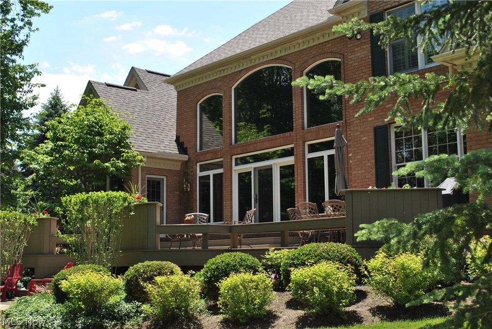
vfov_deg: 28.1
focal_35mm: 48
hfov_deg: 41.1
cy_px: 164
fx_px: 657
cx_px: 246
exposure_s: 1/200
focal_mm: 32
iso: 100
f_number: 8
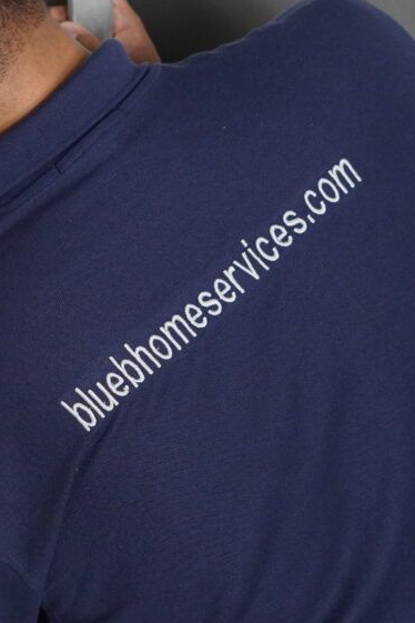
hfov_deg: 9.8
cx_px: -140
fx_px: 2369
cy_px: 257
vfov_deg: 15.0
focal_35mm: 137
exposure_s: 1/160
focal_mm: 50
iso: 1600
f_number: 4
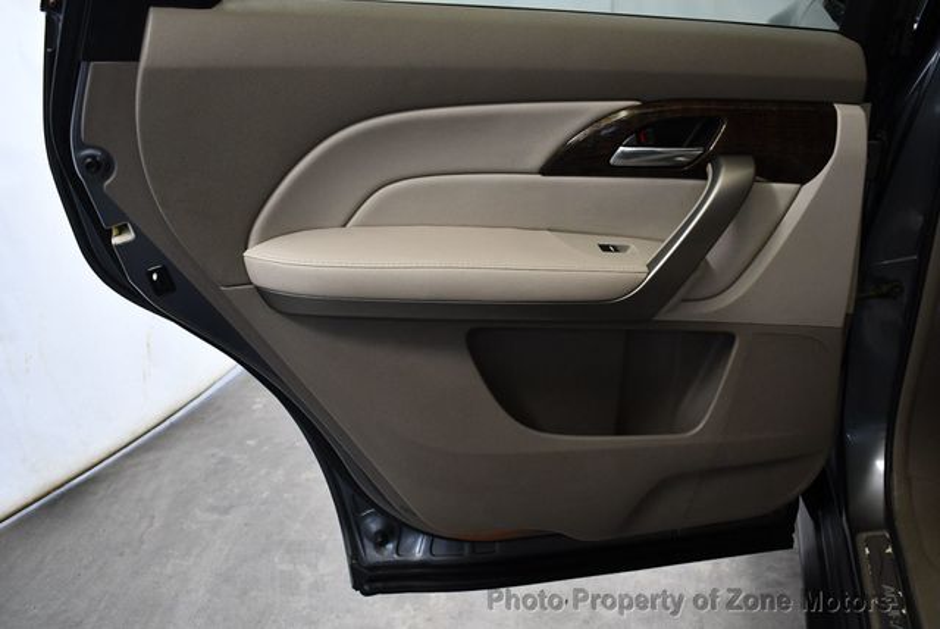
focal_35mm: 36
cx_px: 470
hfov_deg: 53.1
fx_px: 941
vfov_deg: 36.9
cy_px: 314
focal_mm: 18
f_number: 3.5
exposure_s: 1/125
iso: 1100
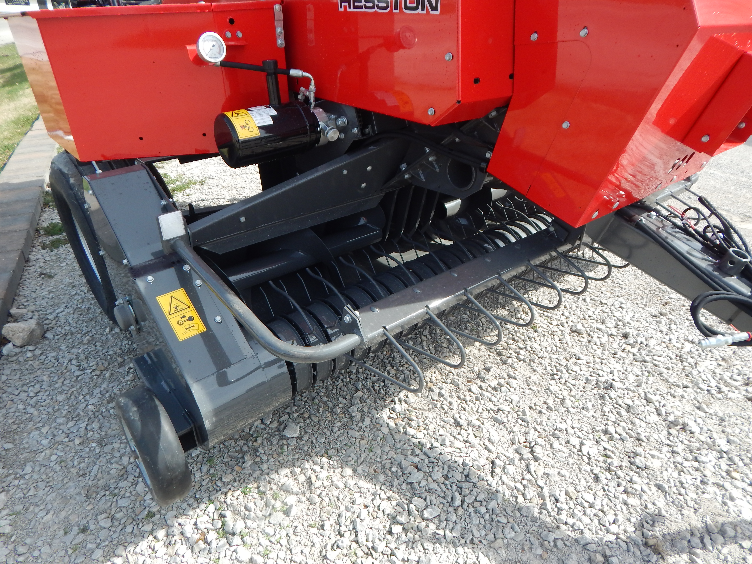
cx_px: 376
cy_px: 282
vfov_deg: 61.1
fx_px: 478
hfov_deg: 76.4
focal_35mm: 22
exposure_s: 1/640
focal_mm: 4
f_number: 3
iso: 125
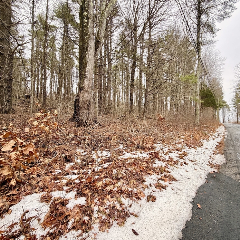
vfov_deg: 83.9
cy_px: 123
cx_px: 149
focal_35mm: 17
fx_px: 133
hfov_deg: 82.5
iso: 64
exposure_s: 1/121
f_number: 2.2
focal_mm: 2.22
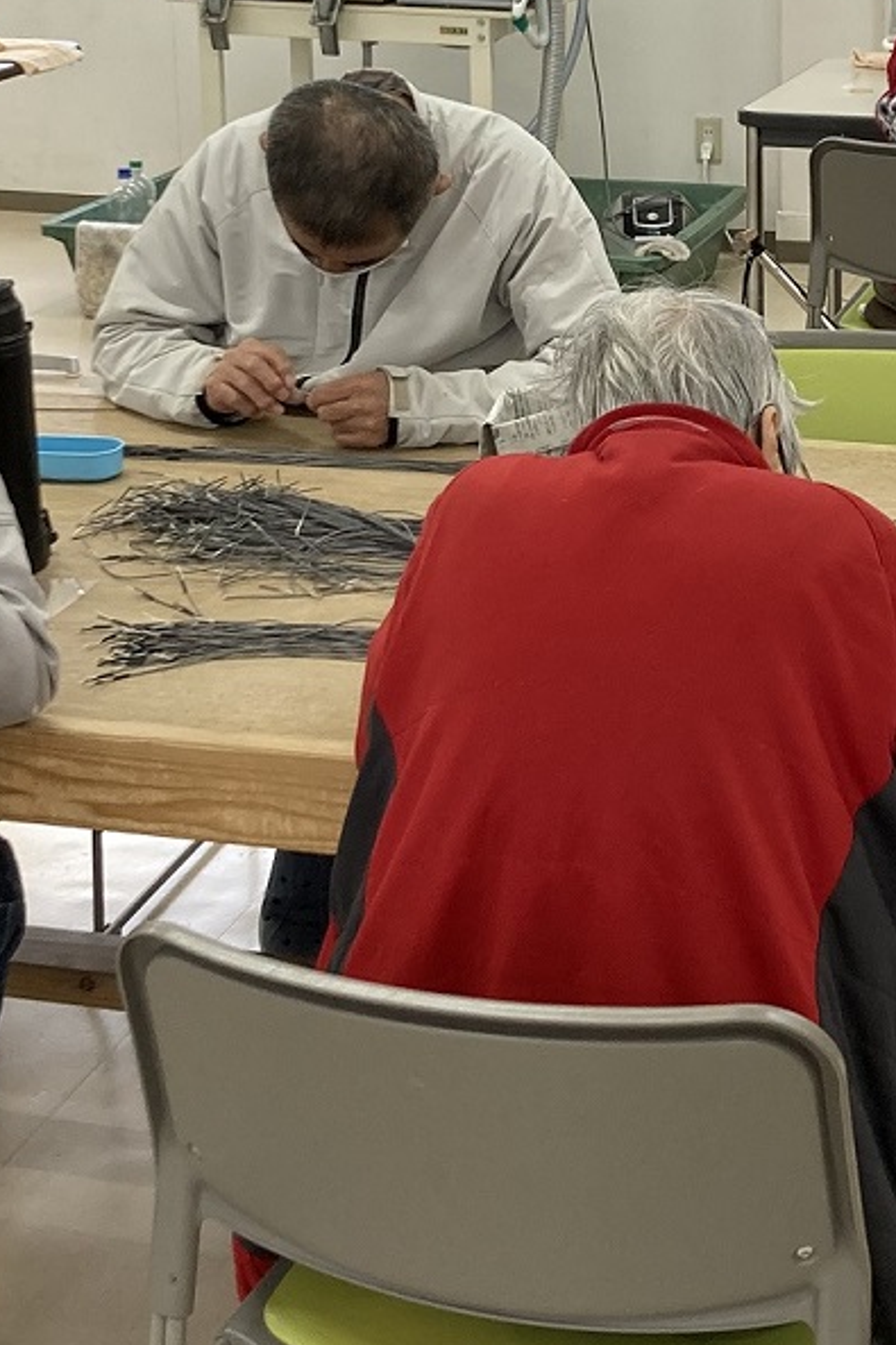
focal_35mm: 72
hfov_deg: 18.7
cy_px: 322
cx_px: 746
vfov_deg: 27.7
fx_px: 2689
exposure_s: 1/120
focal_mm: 3.99
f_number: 1.8
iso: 50
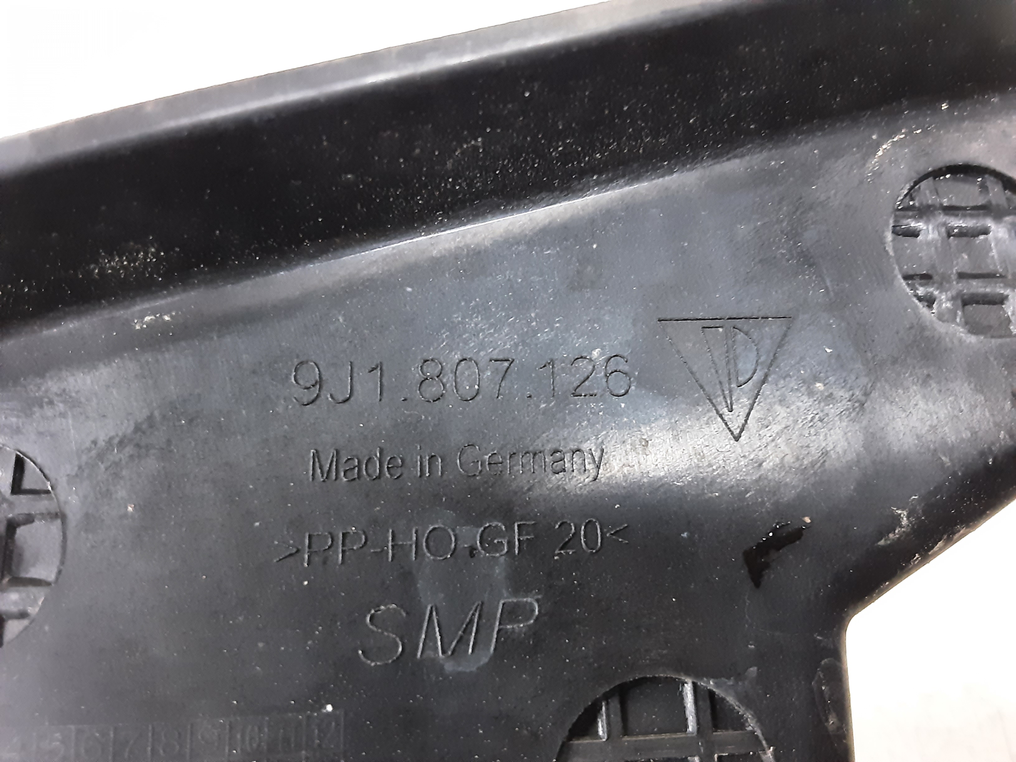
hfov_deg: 65.3
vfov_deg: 51.4
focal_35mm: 27
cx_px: 508
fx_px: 792
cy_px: 381
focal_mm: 2.91
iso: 400
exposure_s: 1/20
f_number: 1.9
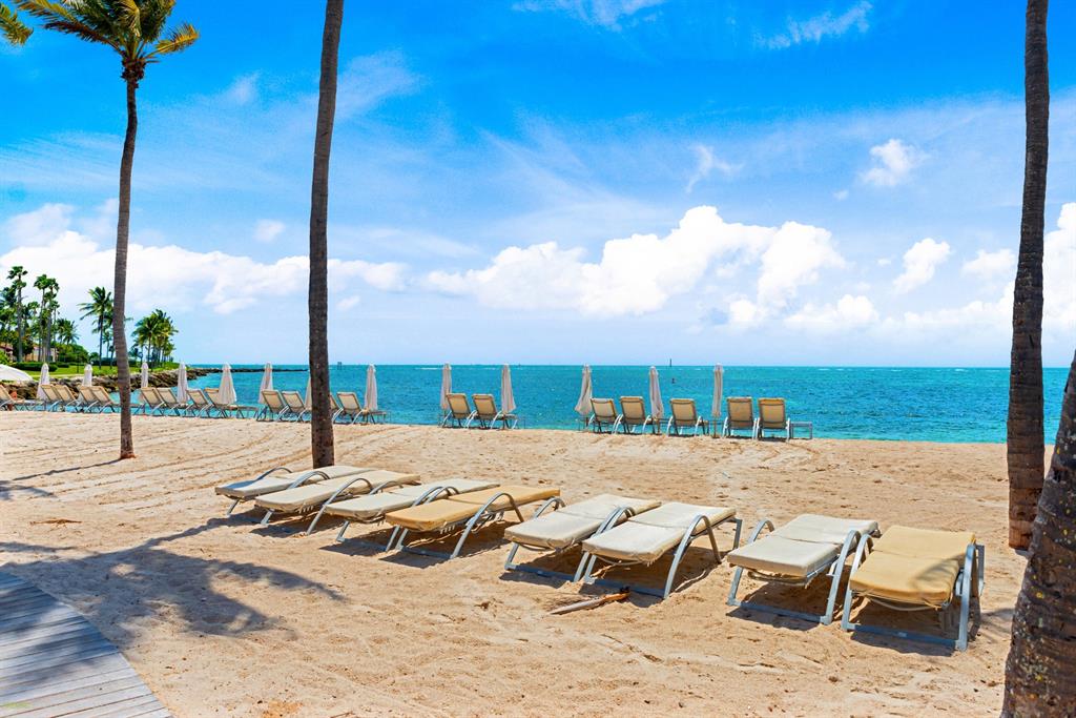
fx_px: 777
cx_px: 538
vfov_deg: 49.6
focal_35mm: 26
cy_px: 359
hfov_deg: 69.4
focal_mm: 26
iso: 400
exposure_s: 1/2000
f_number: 7.1
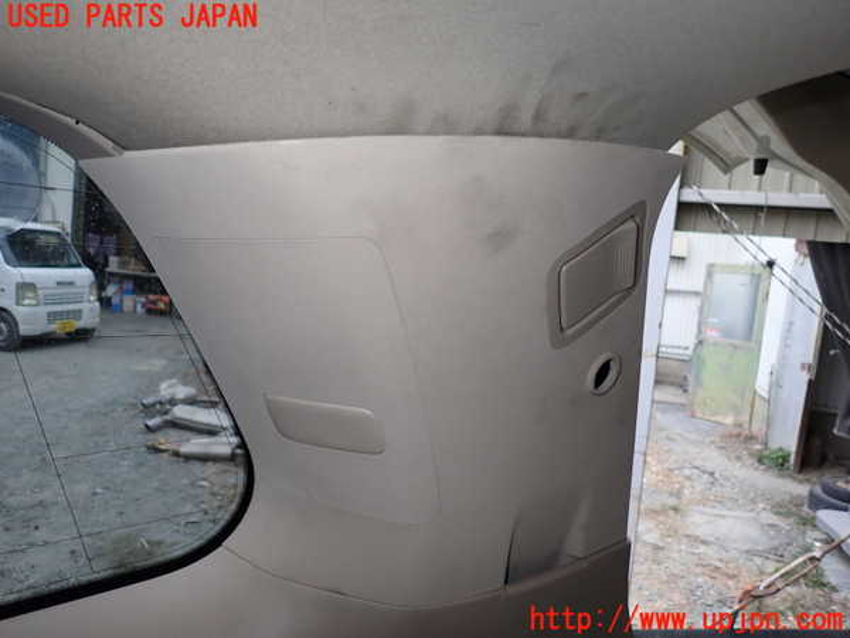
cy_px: 319
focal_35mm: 25
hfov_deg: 69.4
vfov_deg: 54.9
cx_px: 425
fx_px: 614
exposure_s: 1/30
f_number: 5.6
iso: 200
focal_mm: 4.5
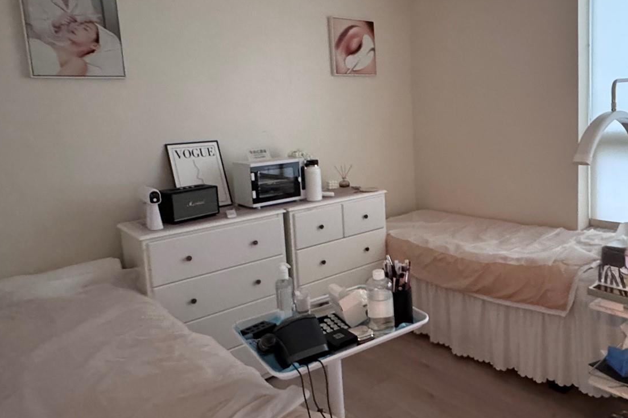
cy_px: 175
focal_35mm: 27
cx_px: 375
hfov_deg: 66.8
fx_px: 471
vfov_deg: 47.7
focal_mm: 2.22
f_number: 2.2
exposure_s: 1/60
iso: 1250
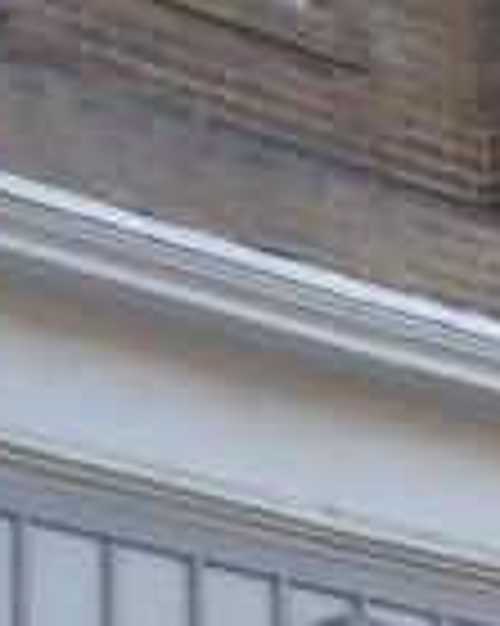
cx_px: 1464
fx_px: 5629
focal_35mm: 304
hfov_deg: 4.9
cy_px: 1011
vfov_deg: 6.3
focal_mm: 7
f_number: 3
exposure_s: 1/250
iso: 80
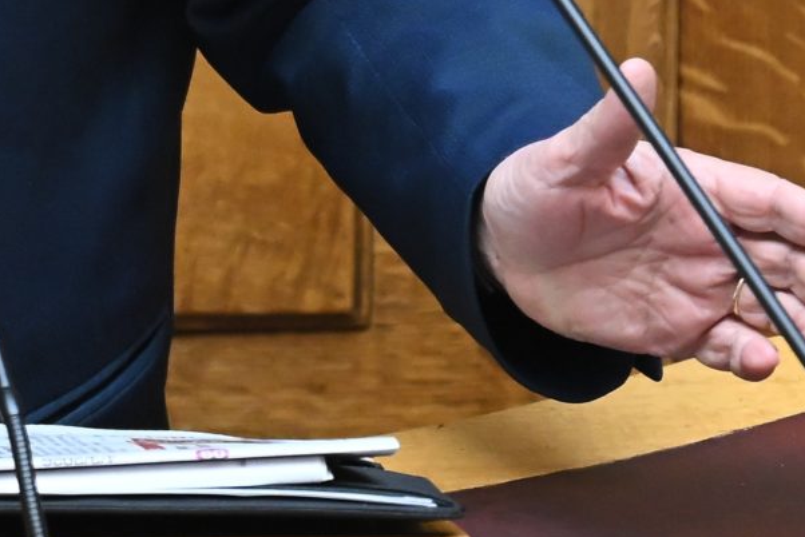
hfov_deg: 1.2
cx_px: -219
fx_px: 38030
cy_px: -316
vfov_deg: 0.8
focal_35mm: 1700
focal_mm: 400
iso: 4500
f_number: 6
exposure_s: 1/250
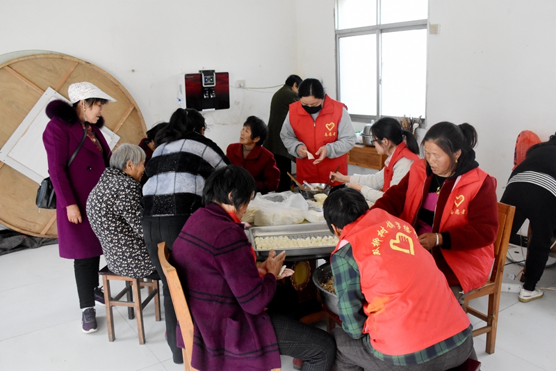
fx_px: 510
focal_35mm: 33
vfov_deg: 40.0
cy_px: 186
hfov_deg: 57.2
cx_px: 278
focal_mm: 22
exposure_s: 1/200
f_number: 7.1
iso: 3200
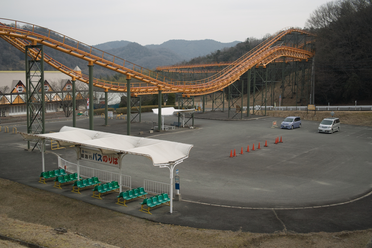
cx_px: 186
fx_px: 424
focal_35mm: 41
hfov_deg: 47.4
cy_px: 124
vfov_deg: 32.6
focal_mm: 24.2
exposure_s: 1/800
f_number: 2.8
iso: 100
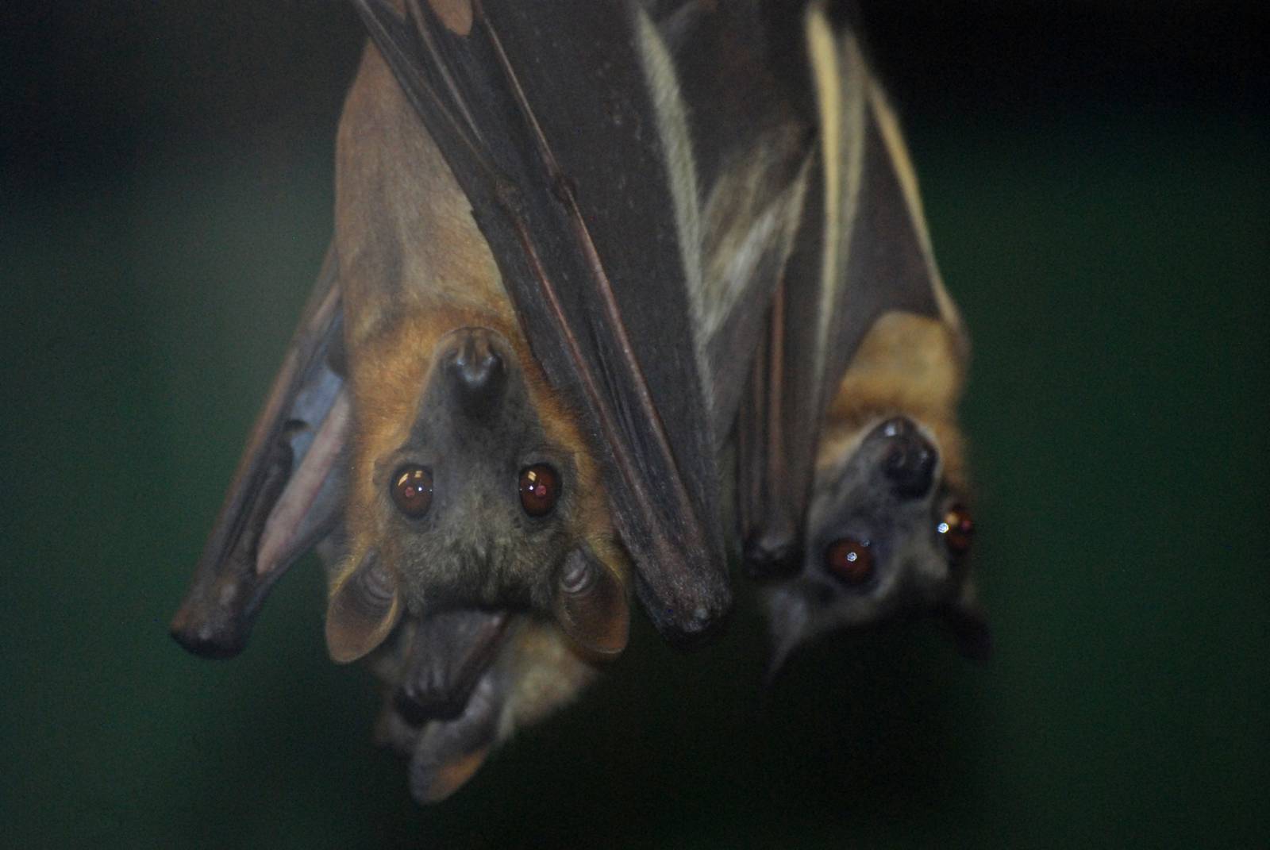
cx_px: 635
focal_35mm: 360
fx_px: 12715
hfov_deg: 5.7
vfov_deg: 3.8
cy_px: 425
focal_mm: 240
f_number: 5.3
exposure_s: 1/60
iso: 1000
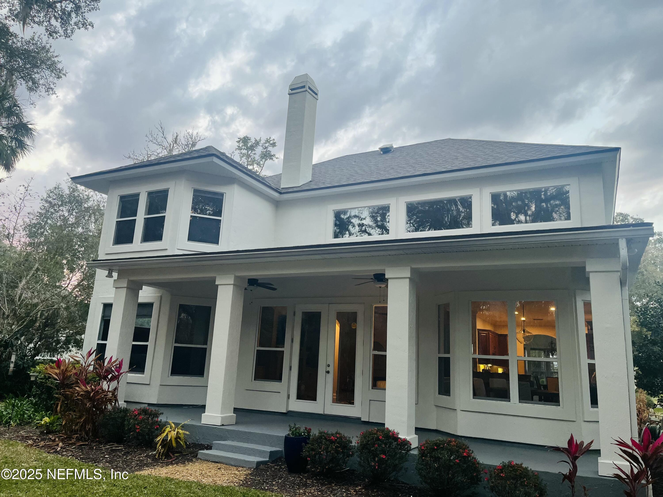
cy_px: 248
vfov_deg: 53.1
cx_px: 332
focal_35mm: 26
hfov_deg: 67.3
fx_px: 498
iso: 100
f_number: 1.6
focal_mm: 5.1
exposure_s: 1/121
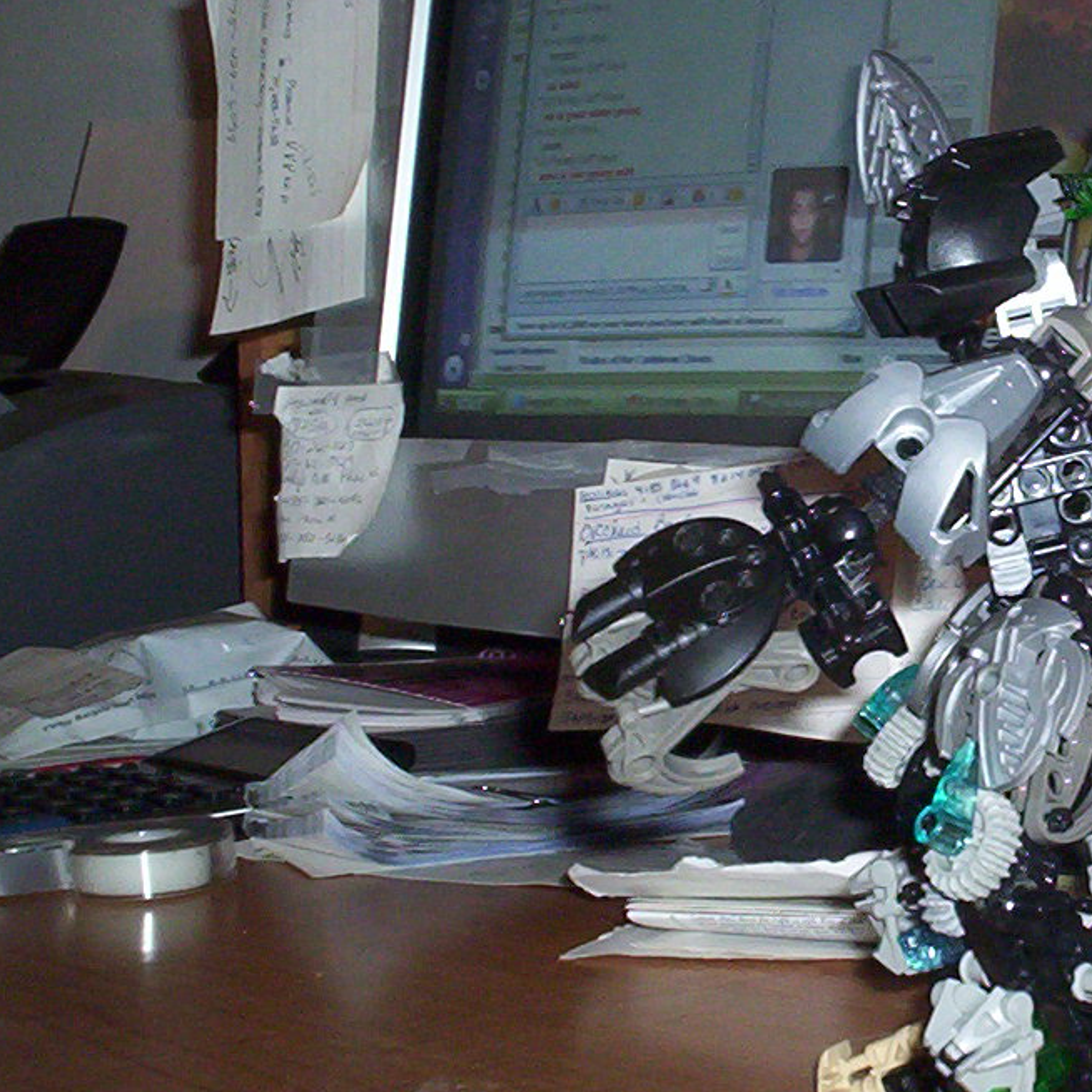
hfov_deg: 19.9
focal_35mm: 84
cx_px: 1155
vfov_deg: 20.6
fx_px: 2998
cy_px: 546
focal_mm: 4.99
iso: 140
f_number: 4.5
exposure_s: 1/60
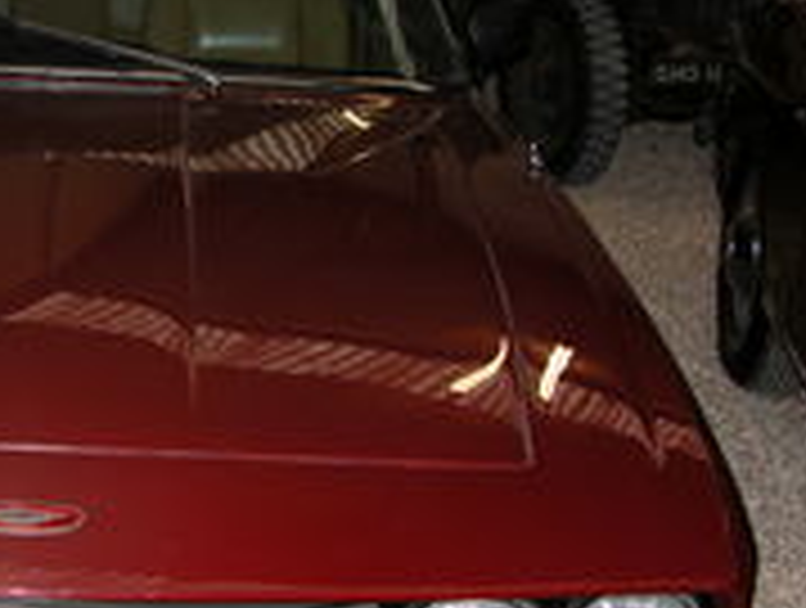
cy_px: 306
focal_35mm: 78
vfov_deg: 19.0
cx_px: 81
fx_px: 1820
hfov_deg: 24.3
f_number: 2.8
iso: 100
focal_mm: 8.9
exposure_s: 1/60
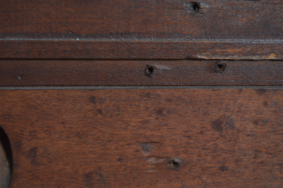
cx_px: 142
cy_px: 94
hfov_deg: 24.6
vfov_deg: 16.5
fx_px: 648
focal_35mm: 82
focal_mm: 55
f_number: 6.3
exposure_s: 1/80
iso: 400
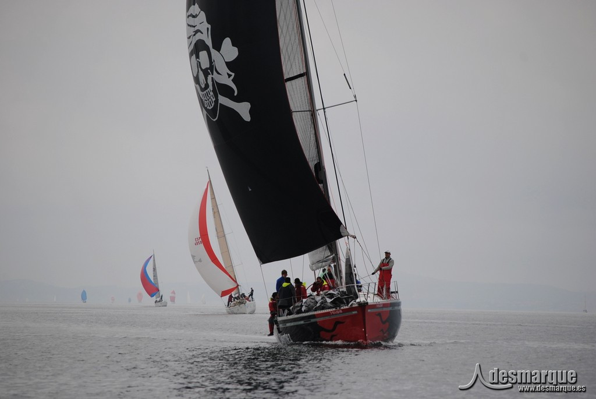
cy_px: 200
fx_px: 3356
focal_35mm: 202
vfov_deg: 6.8
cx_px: 298
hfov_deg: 10.1
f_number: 5
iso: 200
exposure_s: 1/1000
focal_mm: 135
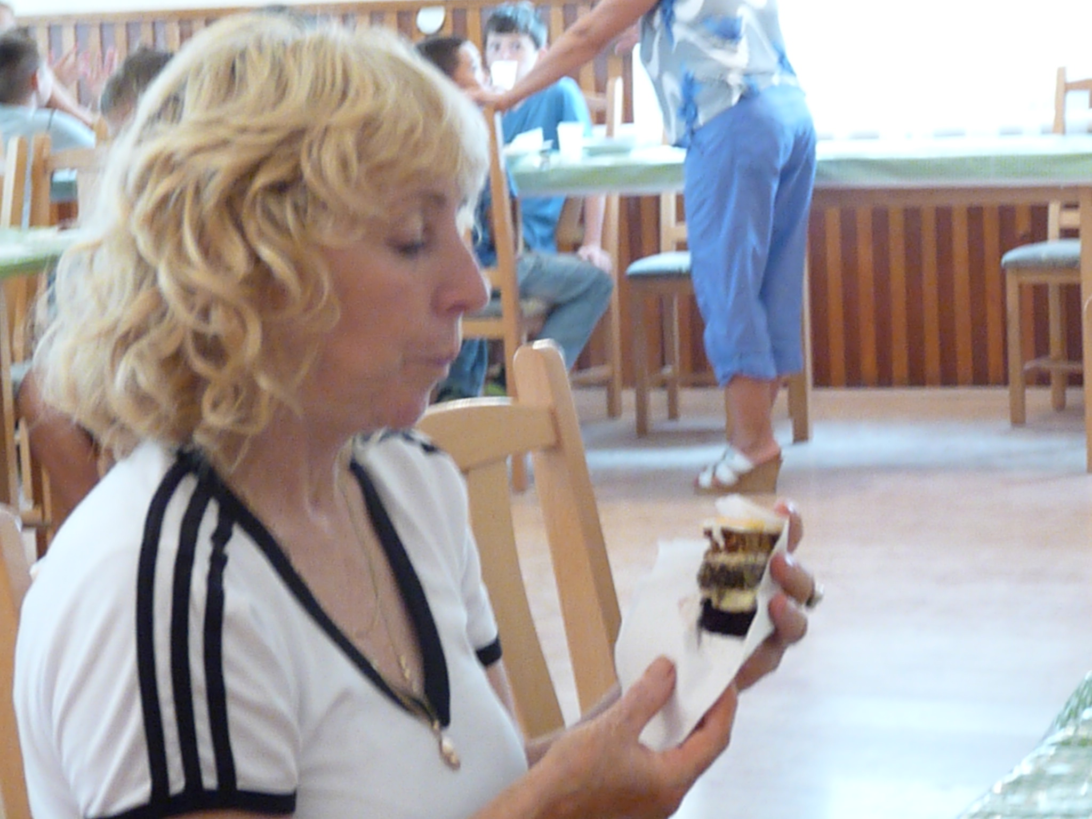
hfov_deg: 16.8
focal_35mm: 117
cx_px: 546
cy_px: 410
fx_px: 3691
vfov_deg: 12.7
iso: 1600
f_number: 3.6
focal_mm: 20.8
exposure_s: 1/30
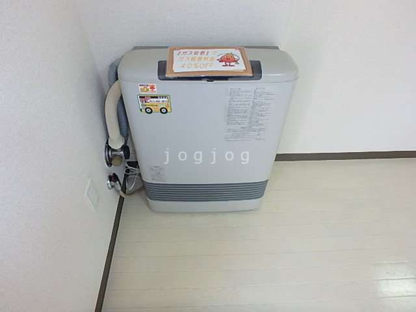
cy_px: 156
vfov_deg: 63.4
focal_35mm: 21
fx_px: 252
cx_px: 208
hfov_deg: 79.0
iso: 320
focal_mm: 3.7
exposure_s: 1/30
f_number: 3.5
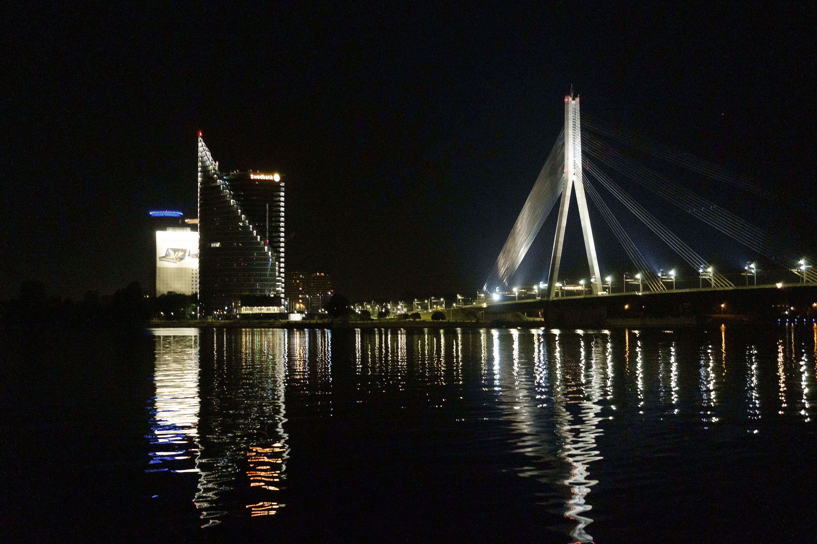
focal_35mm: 41
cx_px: 408
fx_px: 930
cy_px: 272
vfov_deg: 32.6
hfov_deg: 47.4
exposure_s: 1/30
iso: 6400
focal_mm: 27
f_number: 2.8
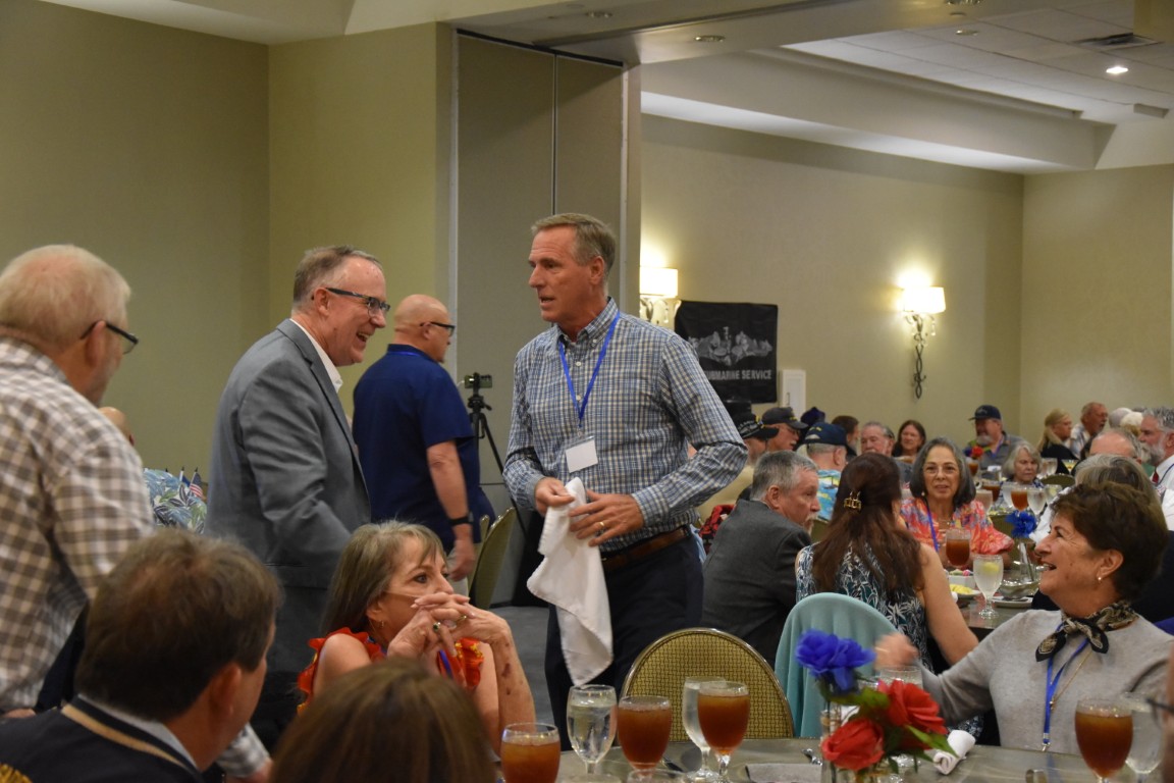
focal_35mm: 60
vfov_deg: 22.6
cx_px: 587
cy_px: 392
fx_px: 1957
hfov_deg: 33.4
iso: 2800
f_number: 4.5
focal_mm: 40
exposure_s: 1/60
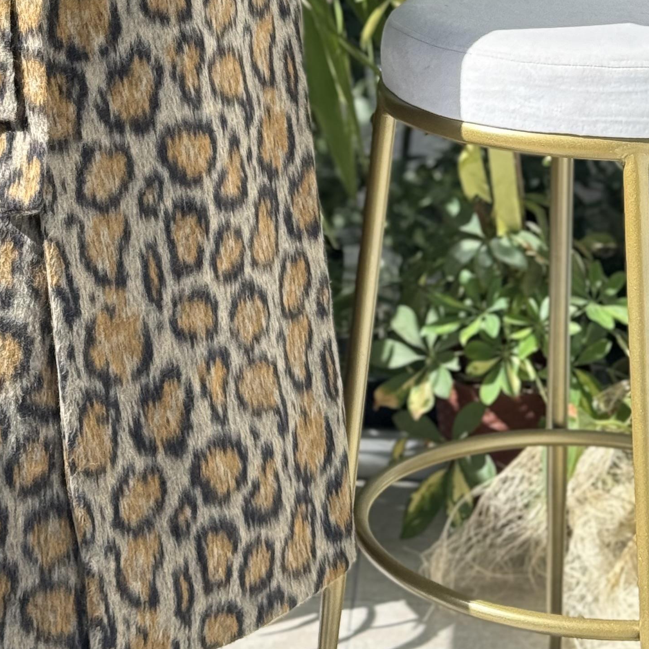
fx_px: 2524
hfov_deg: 14.6
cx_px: 128
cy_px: -198
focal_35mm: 119
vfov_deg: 14.1
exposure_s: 1/388
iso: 64
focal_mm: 6.76
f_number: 1.78
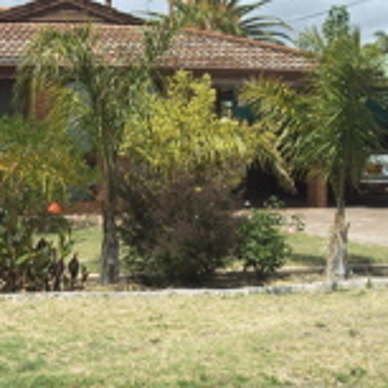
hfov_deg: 18.8
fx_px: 1141
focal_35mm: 90
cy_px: 150
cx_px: -3
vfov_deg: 19.3
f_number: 5.6
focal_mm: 8
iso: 100
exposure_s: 1/750
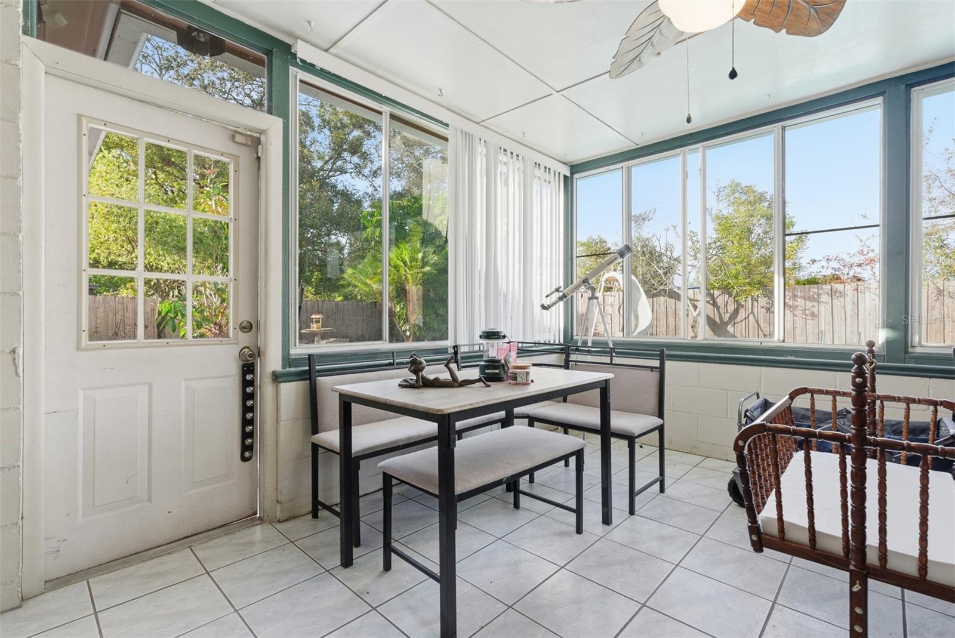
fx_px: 425
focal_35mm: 16
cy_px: 319
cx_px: 478
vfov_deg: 73.8
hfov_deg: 96.7
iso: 400
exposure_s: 1/200
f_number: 9
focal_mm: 16
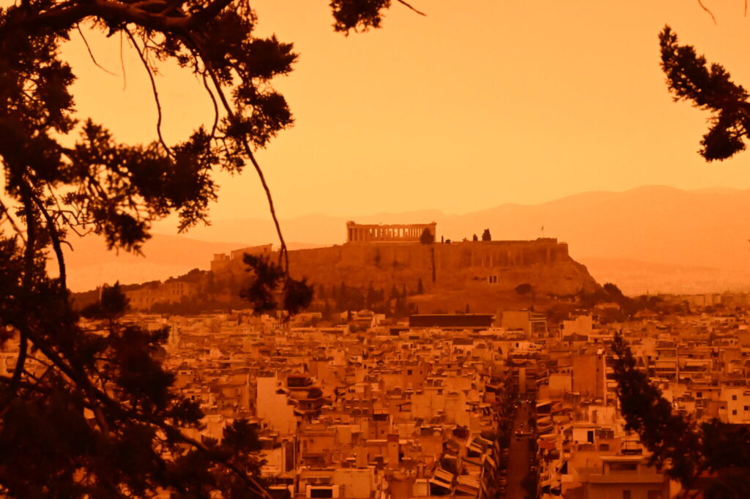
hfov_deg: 19.5
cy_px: 250
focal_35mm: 105
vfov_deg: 13.0
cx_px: 375
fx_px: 2187
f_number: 14
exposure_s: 1/160
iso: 12800
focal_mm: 70
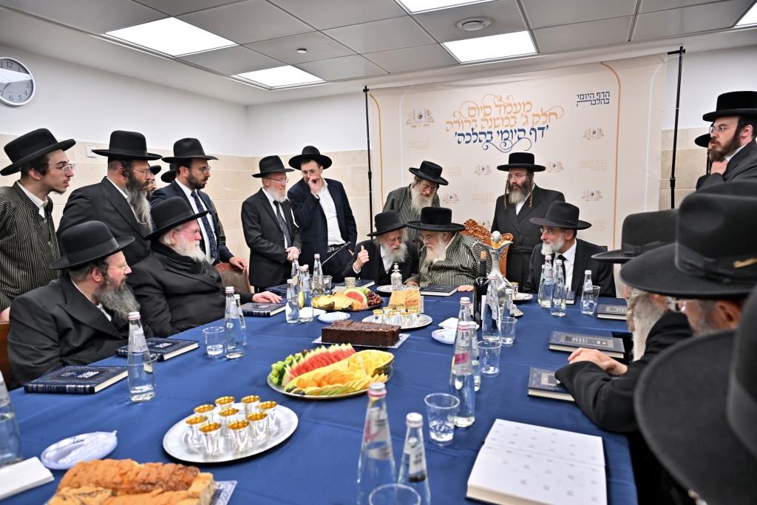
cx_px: 378
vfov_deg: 53.1
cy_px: 252
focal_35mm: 24
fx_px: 505
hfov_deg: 73.7
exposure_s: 1/200
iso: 640
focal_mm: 24
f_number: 4
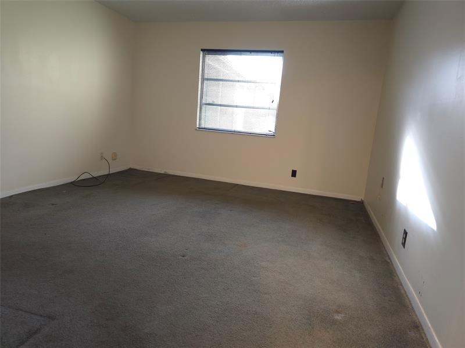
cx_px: 232
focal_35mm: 23
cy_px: 174
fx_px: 309
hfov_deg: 73.9
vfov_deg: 58.9
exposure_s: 1/60
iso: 250
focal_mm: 6.3
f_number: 1.7
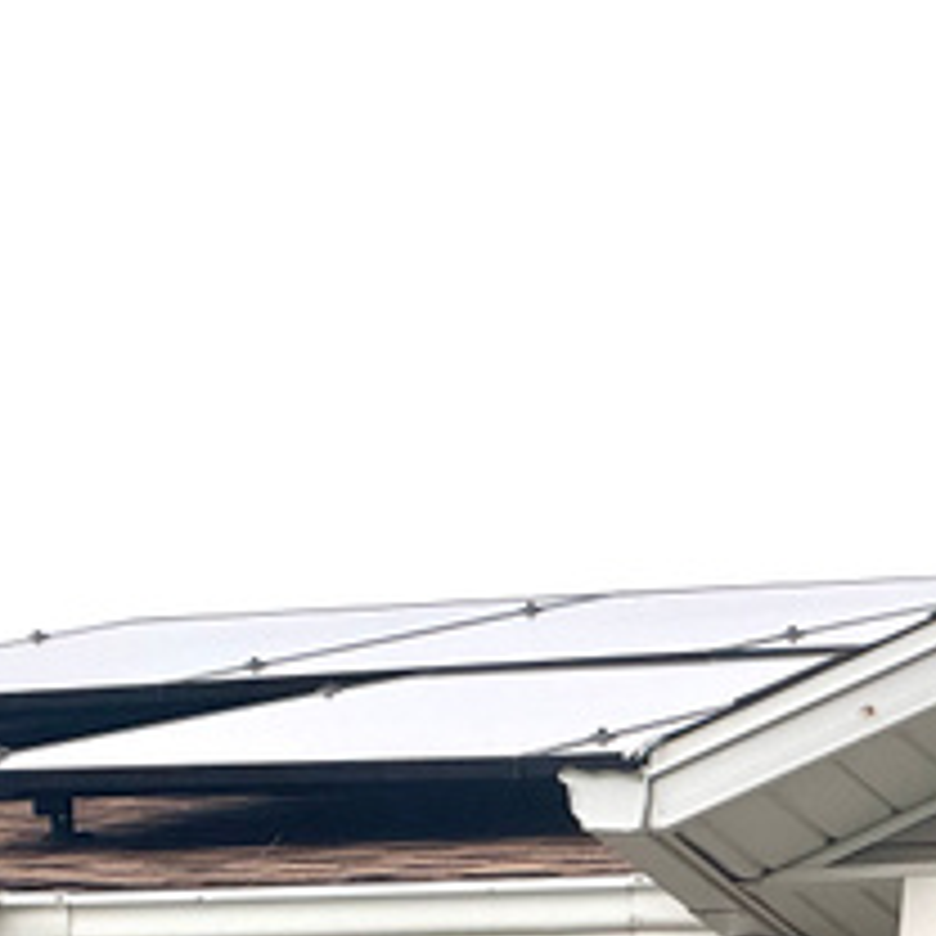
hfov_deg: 5.4
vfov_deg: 5.3
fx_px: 10003
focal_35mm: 327
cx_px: 536
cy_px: 918
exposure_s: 1/346
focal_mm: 15.66
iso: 50
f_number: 2.8
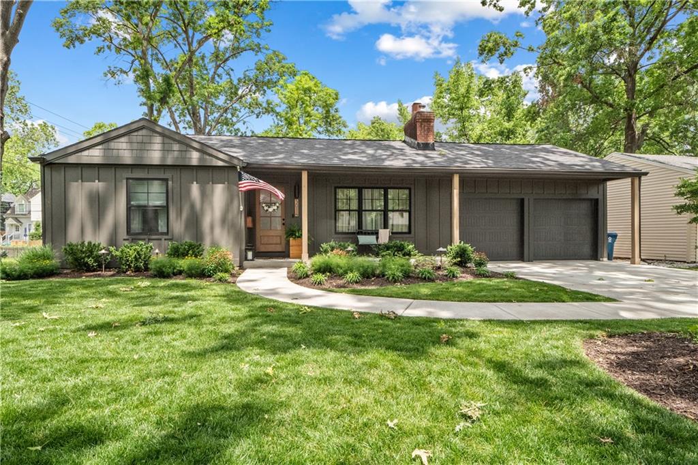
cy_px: 232
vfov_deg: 67.3
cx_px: 349
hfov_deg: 90.0
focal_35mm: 18
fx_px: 349
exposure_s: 1/500
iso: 400
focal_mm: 9
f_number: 8
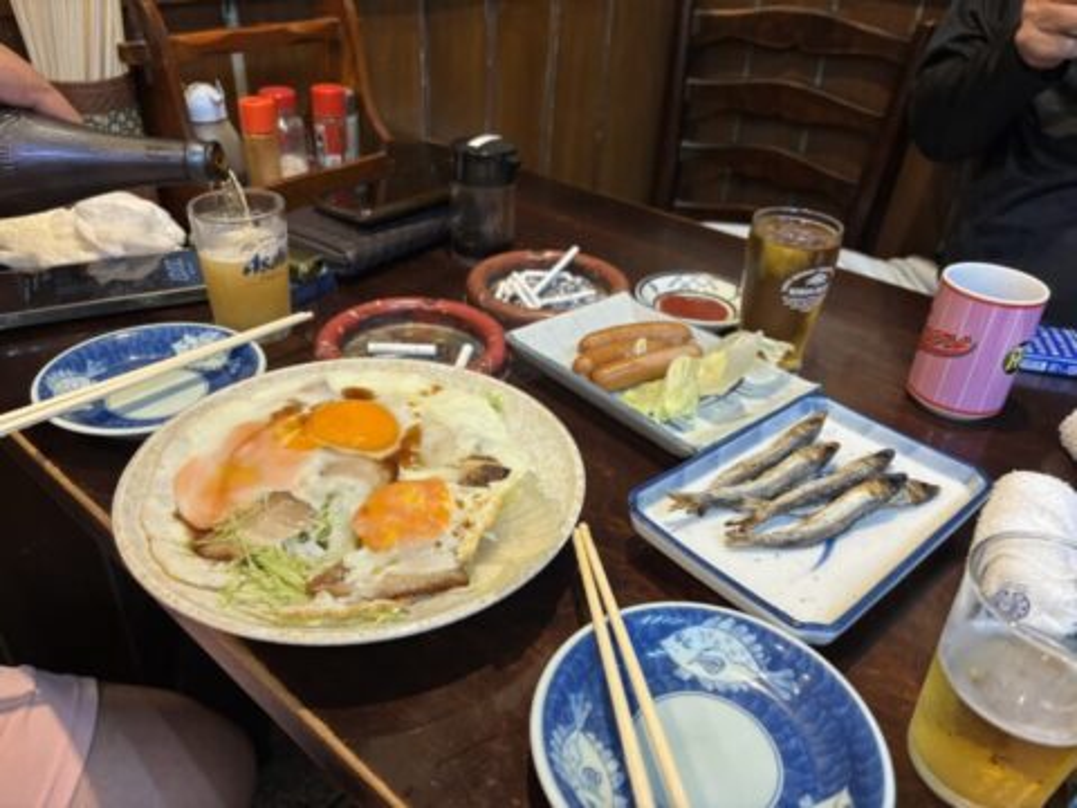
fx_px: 809
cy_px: 404
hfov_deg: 67.3
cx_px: 538
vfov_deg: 53.1
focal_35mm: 26
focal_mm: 5.96
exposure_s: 1/60
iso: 250
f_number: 1.6
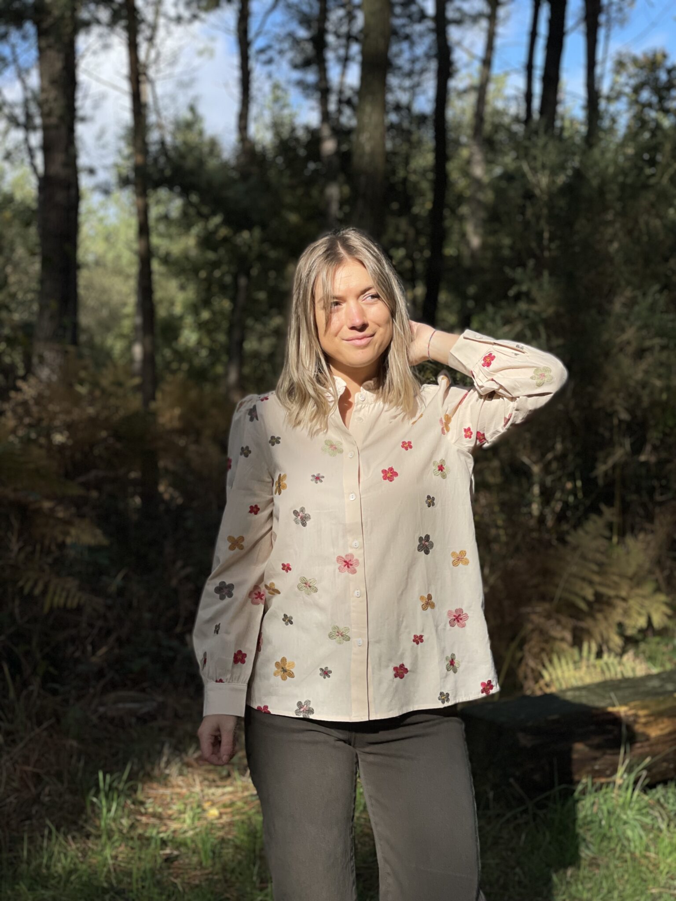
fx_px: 1354
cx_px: 338
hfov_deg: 28.0
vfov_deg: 36.8
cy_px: 450
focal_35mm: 52
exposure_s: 1/1916
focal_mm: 6
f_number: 2
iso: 32
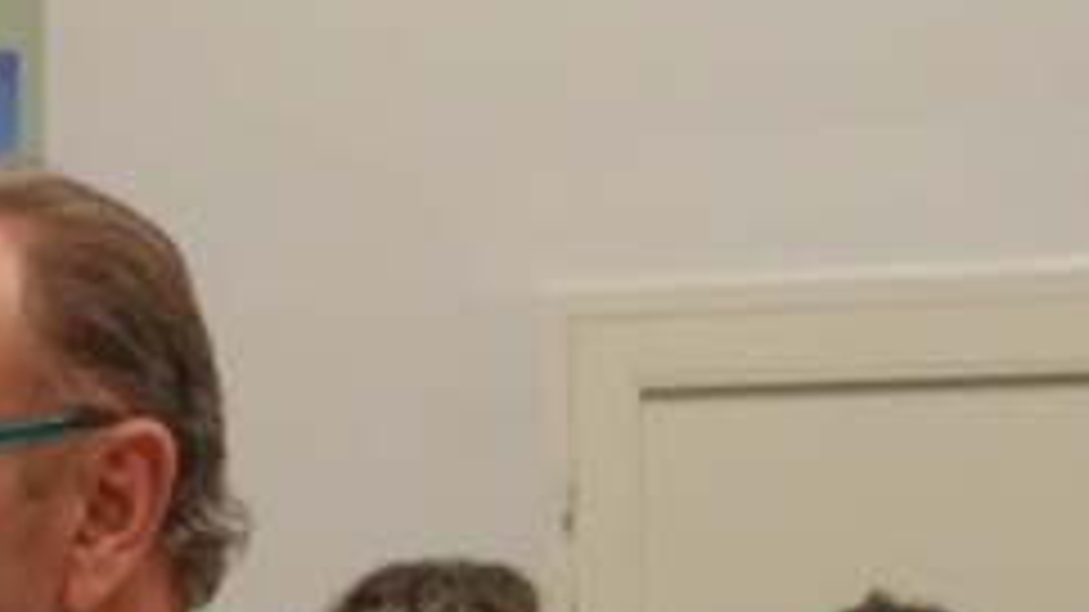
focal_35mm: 182
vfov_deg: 6.6
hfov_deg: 11.3
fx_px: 5254
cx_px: -621
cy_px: 747
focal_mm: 35
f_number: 4
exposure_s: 1/160
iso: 3200
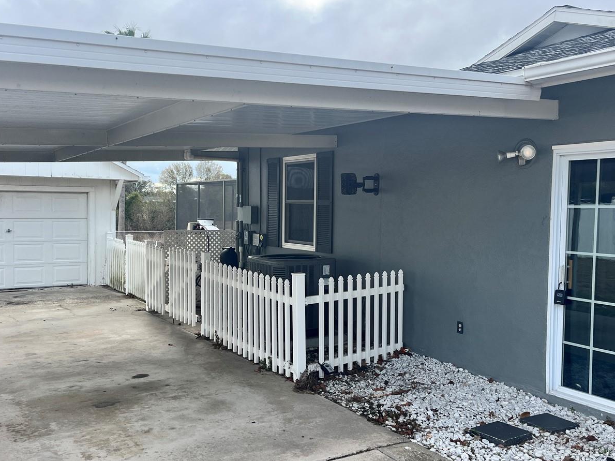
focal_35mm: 35
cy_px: 249
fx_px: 622
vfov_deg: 40.6
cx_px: 325
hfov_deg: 52.6
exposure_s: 1/1477
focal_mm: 5.1
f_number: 1.6
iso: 50
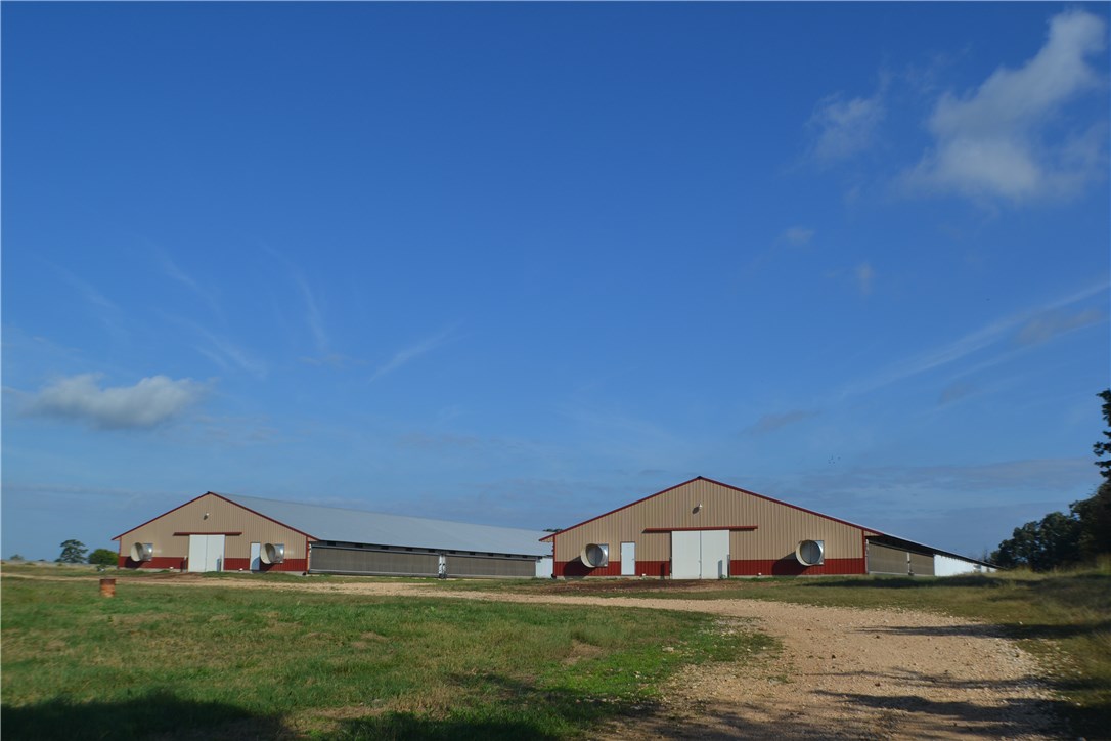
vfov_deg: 29.9
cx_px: 556
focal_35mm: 45
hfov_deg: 43.6
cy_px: 370
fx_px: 1389
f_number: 9
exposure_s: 1/320
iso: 100
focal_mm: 30
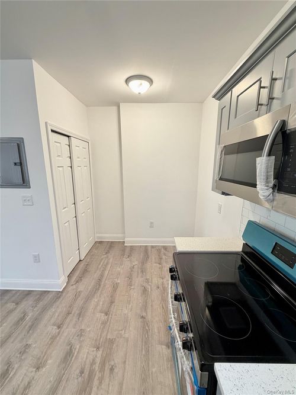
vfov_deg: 102.1
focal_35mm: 14
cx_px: 148
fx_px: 160
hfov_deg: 85.7
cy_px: 198
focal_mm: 2.22
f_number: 2.2
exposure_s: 1/60
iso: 250
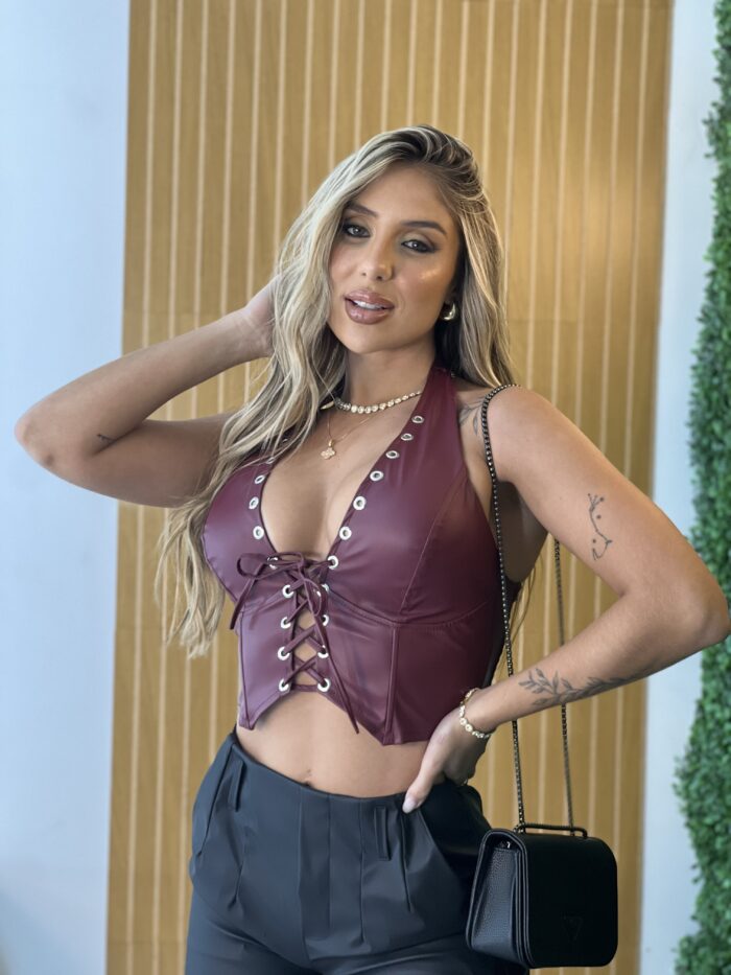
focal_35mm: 77
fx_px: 2168
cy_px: 488
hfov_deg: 19.1
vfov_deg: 25.3
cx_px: 366
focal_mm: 9
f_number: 2.8
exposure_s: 1/120
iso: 250
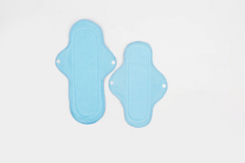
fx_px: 238
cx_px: 122
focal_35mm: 35
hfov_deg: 54.4
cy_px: 82
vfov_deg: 37.9
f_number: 5.6
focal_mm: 35
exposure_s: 1/160
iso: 100
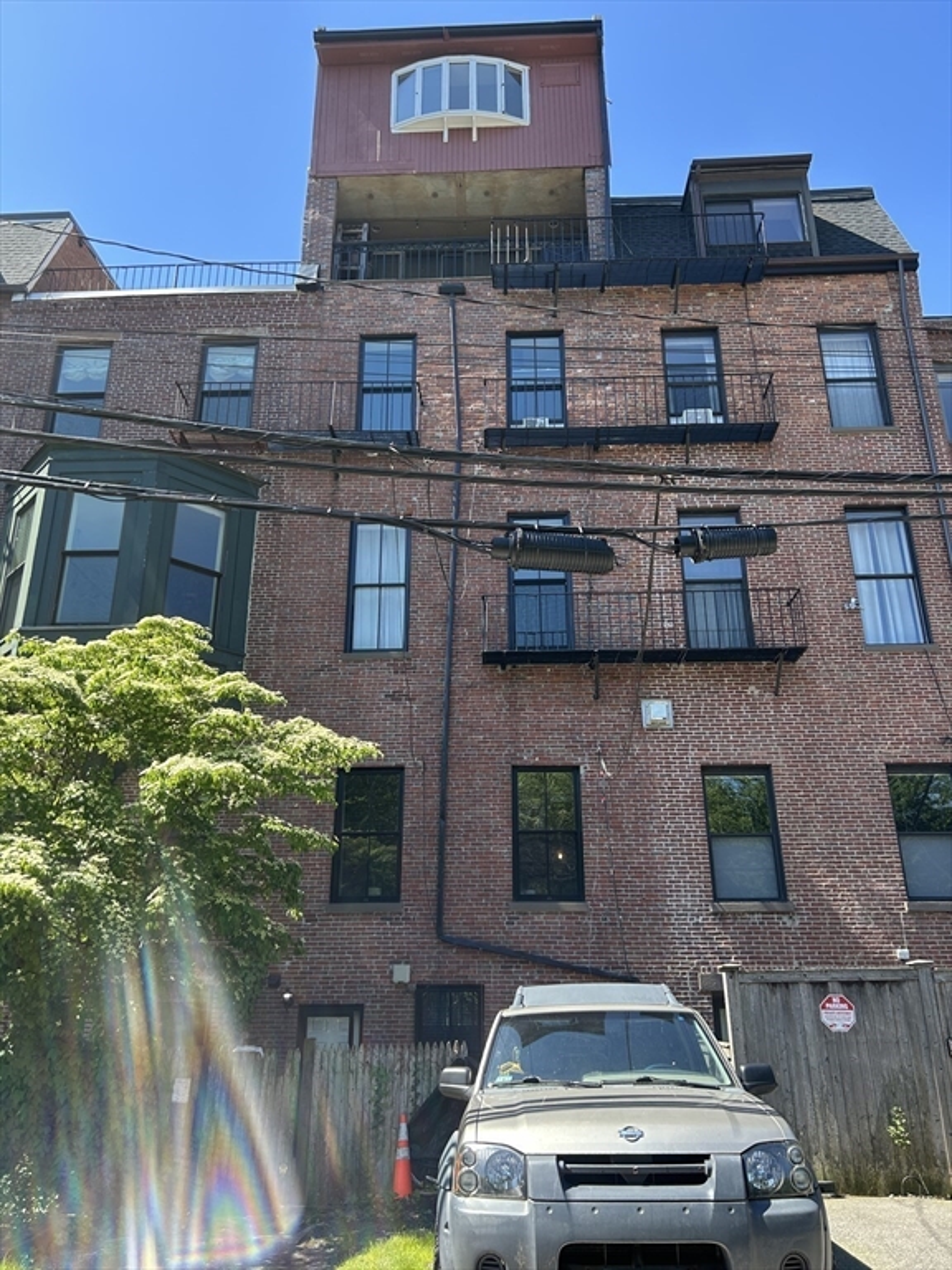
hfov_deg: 53.1
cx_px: 476
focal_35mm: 26
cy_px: 635
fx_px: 953
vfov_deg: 67.3
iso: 50
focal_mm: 5.7
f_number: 1.5
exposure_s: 1/840
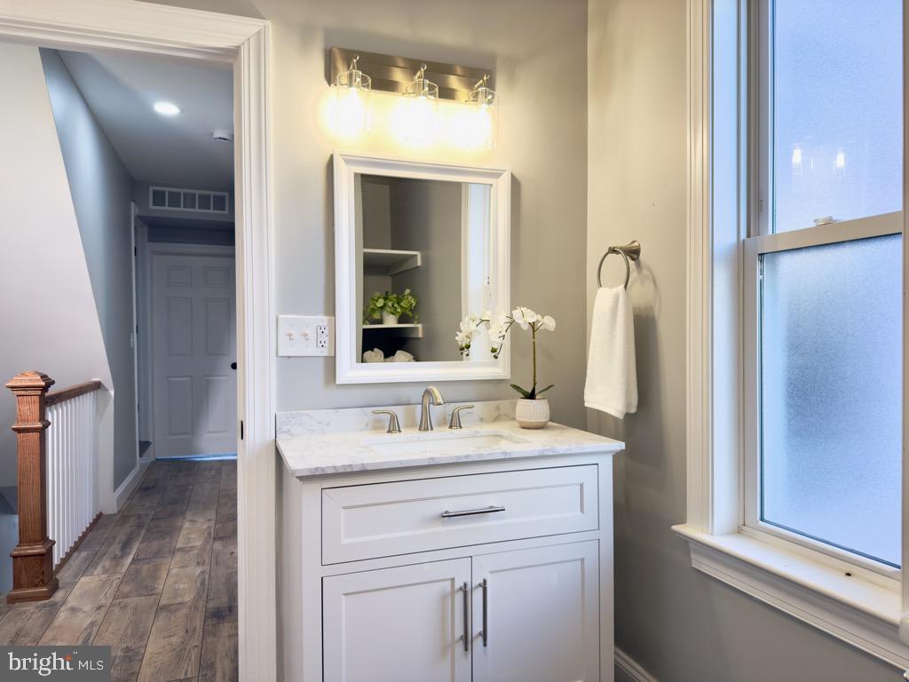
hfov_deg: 71.6
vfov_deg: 56.8
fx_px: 630
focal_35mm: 24
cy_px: 341
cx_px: 454
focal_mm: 6.76
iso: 64
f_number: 1.78
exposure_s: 1/125
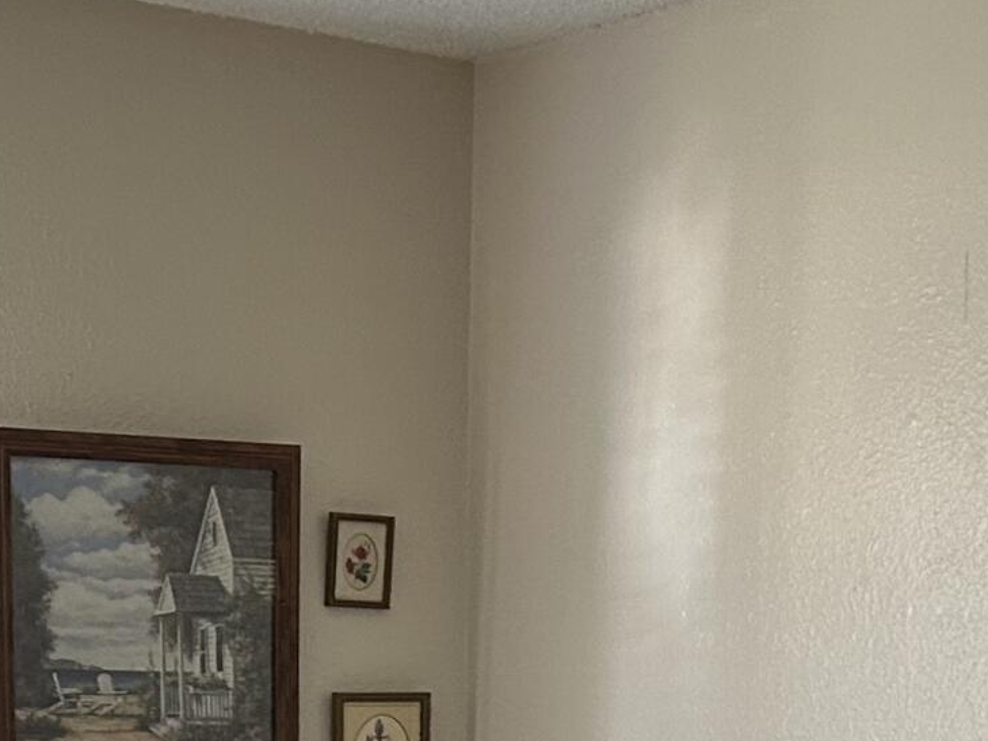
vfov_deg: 12.9
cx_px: 565
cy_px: 1191
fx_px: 3054
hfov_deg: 18.4
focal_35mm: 107
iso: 200
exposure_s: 1/60
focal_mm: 5.7
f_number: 1.5
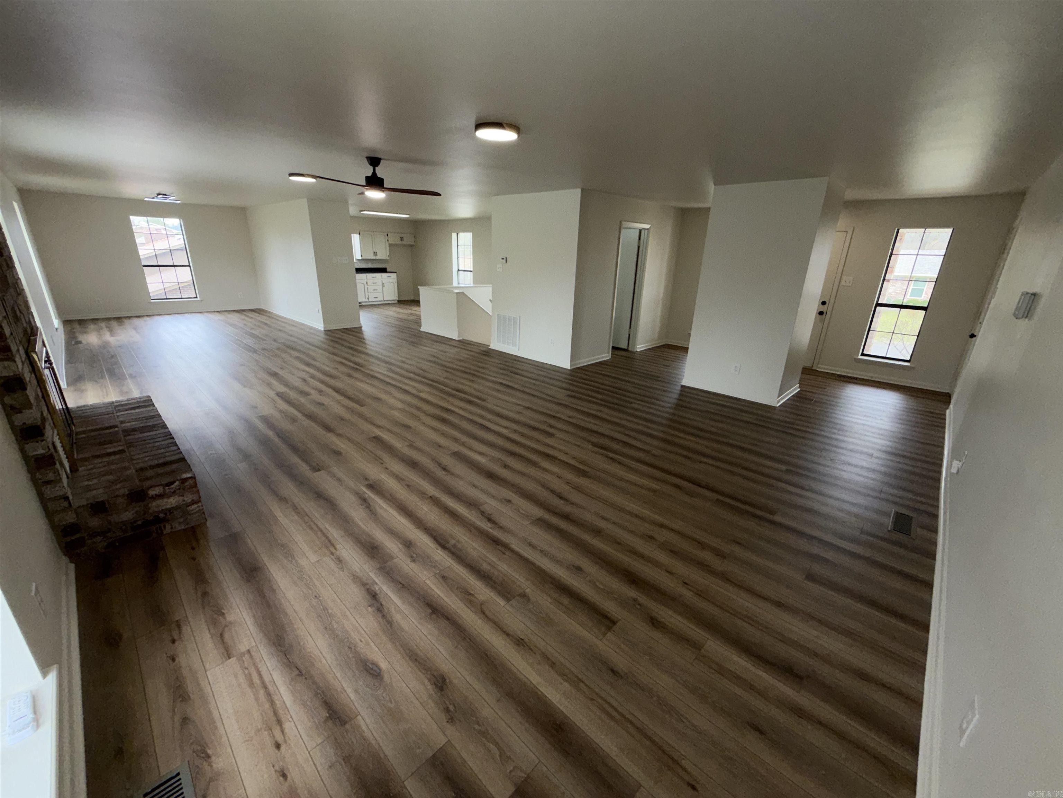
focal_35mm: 14
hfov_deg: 102.1
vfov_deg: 85.7
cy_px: 399
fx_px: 430
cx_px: 532
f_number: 2.2
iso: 50
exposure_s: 1/121
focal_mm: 2.22
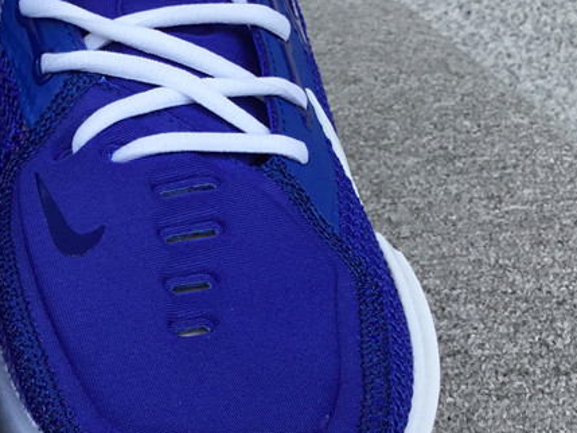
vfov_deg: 22.6
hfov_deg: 28.0
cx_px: -3
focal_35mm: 65
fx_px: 1084
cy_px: 237
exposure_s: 1/578
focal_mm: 3.3
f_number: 2.4
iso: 25
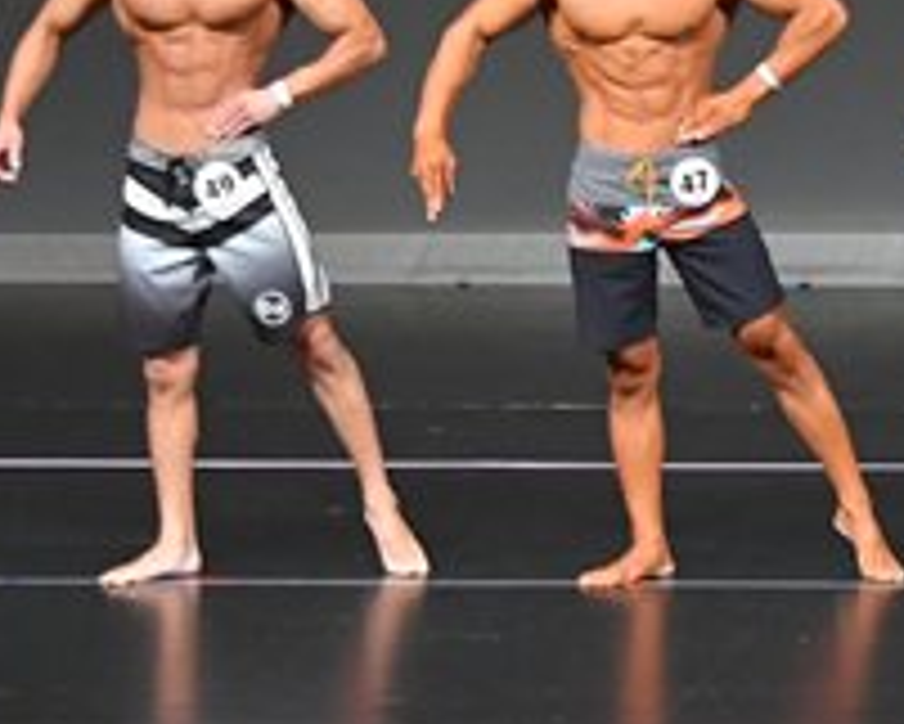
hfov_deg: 3.9
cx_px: 1486
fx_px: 13063
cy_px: 112
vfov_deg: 3.2
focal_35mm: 488
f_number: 5.6
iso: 4000
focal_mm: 90
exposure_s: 1/400
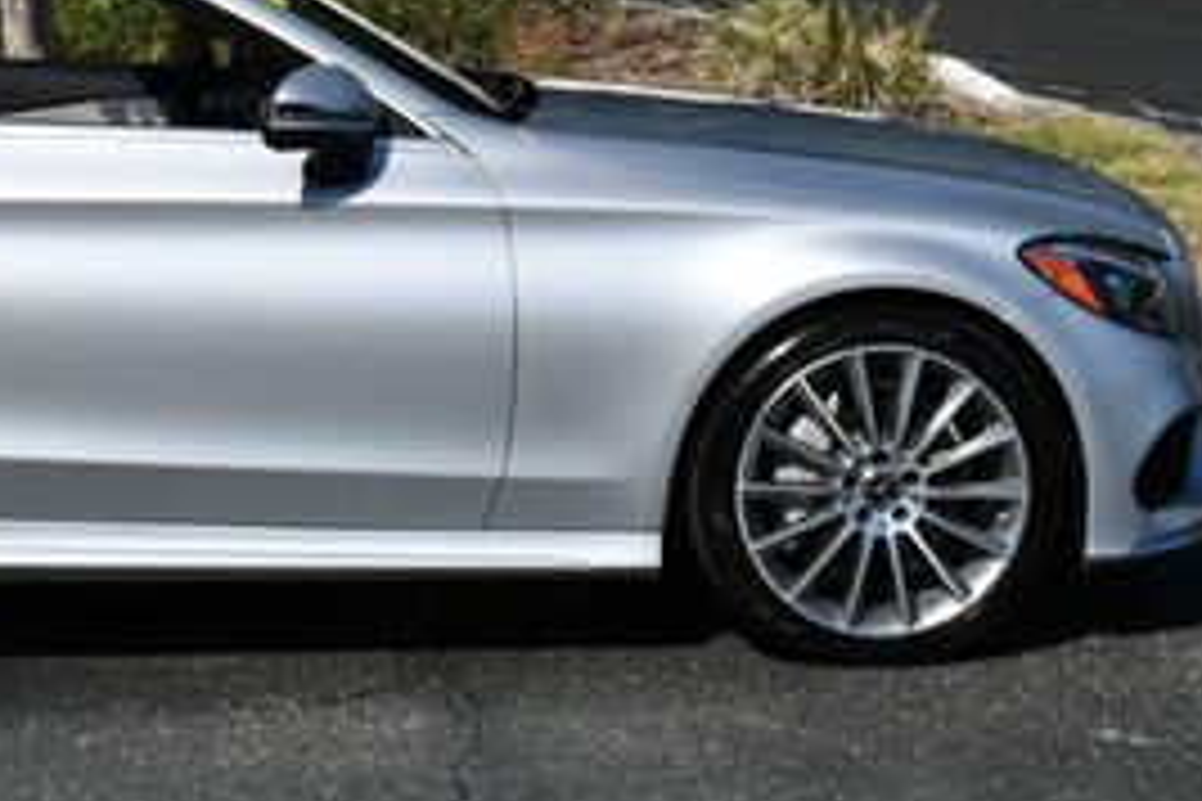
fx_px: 3839
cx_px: 14
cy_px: -74
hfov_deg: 17.4
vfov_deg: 11.7
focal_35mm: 115
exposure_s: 1/400
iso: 100
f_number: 10
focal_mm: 24
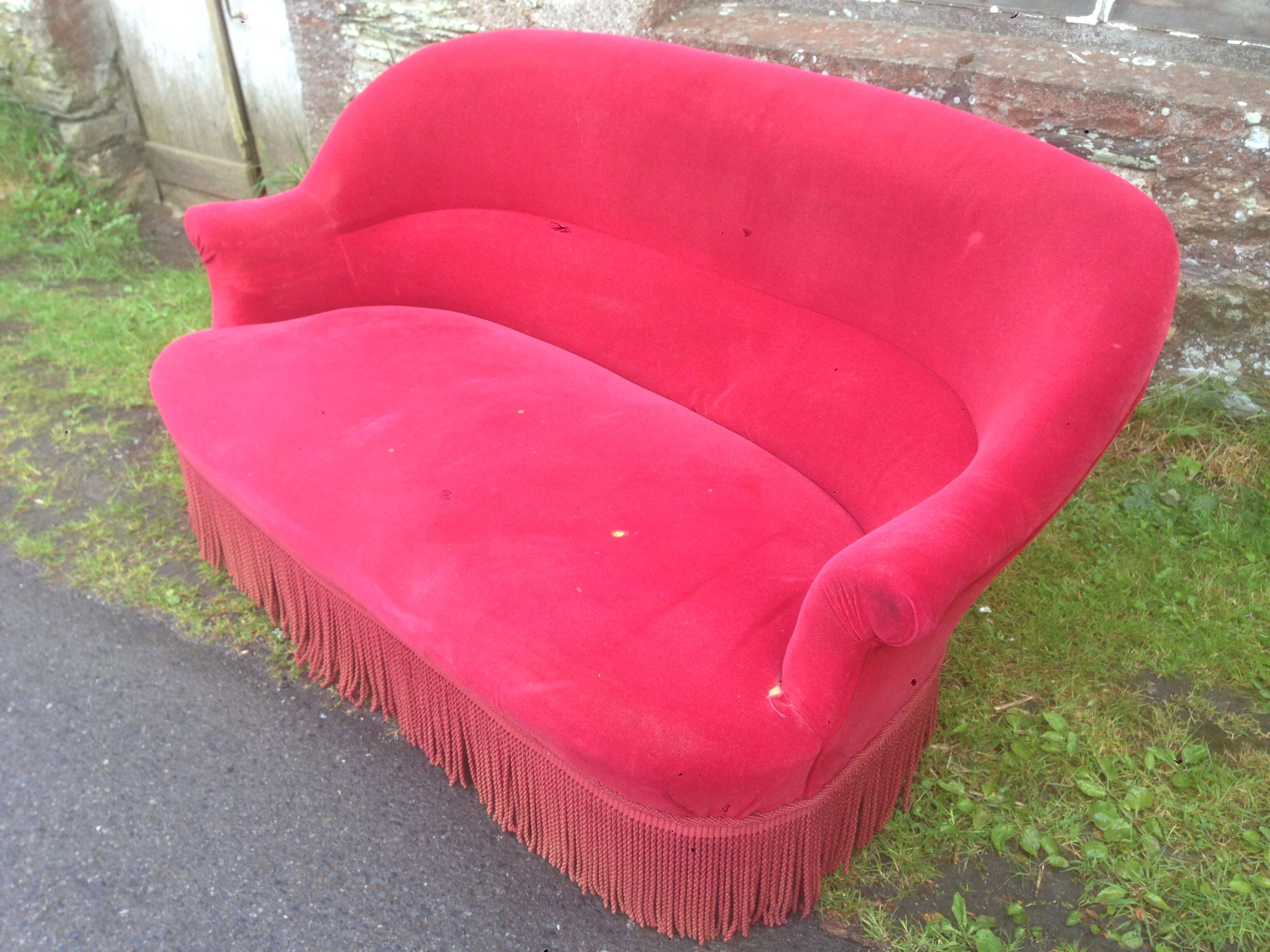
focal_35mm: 33
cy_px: 476
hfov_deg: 55.4
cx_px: 635
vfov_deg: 42.9
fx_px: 1211
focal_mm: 4.12
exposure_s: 1/120
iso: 50
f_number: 2.4
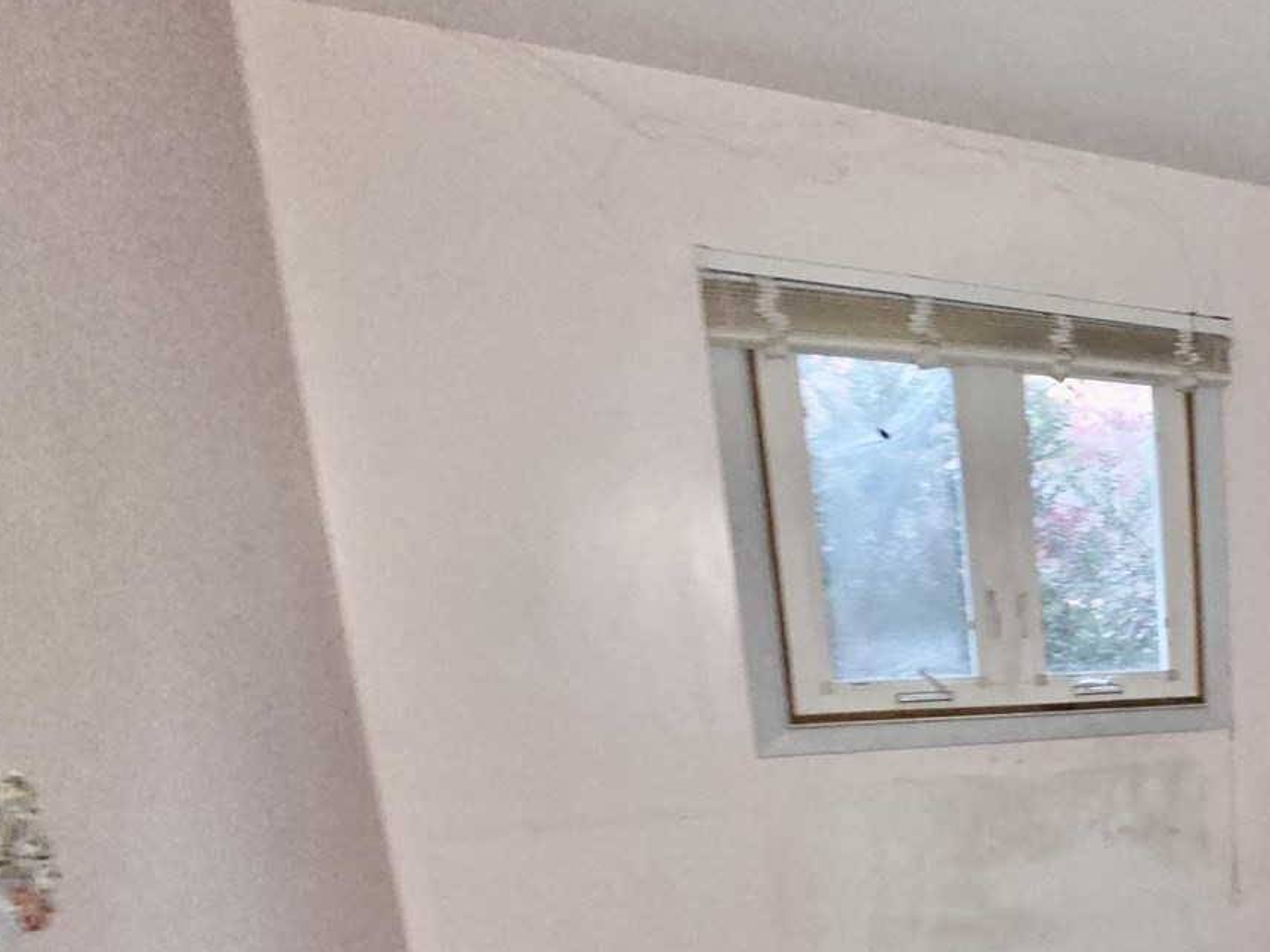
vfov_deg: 42.1
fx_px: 1137
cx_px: 1468
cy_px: 837
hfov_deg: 42.4
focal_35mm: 31
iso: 400
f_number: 1.9
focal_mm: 2.2
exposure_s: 1/30
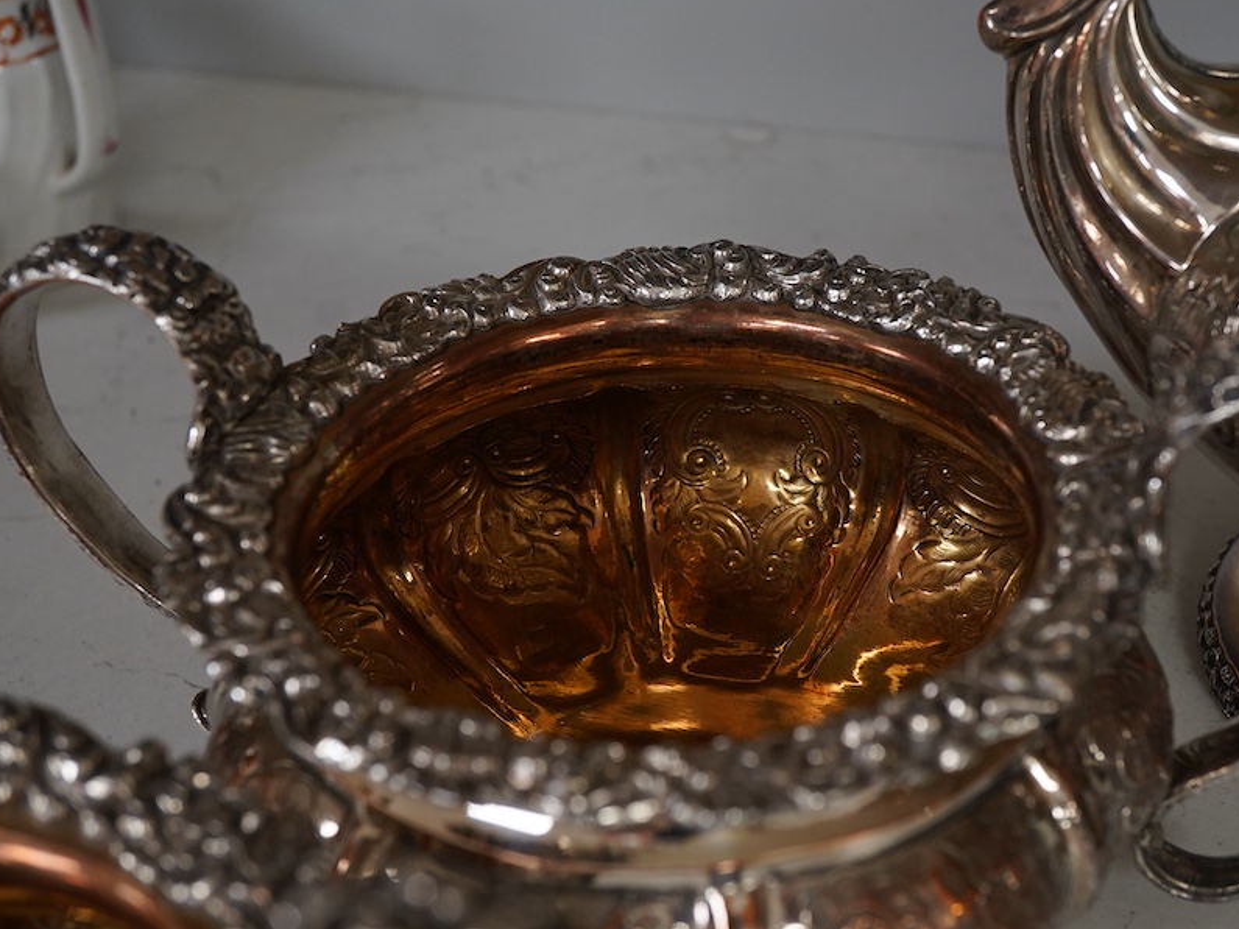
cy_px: 463
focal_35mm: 49
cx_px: 676
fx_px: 1754
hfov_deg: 38.9
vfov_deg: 29.7
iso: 1250
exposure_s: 1/125
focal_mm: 30
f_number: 9
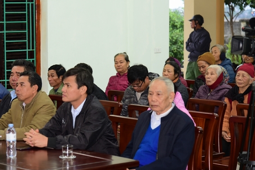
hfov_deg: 17.3
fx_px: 836
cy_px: 66
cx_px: 95
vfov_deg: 11.6
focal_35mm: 118
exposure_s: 1/40
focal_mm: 82
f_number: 4
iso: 640
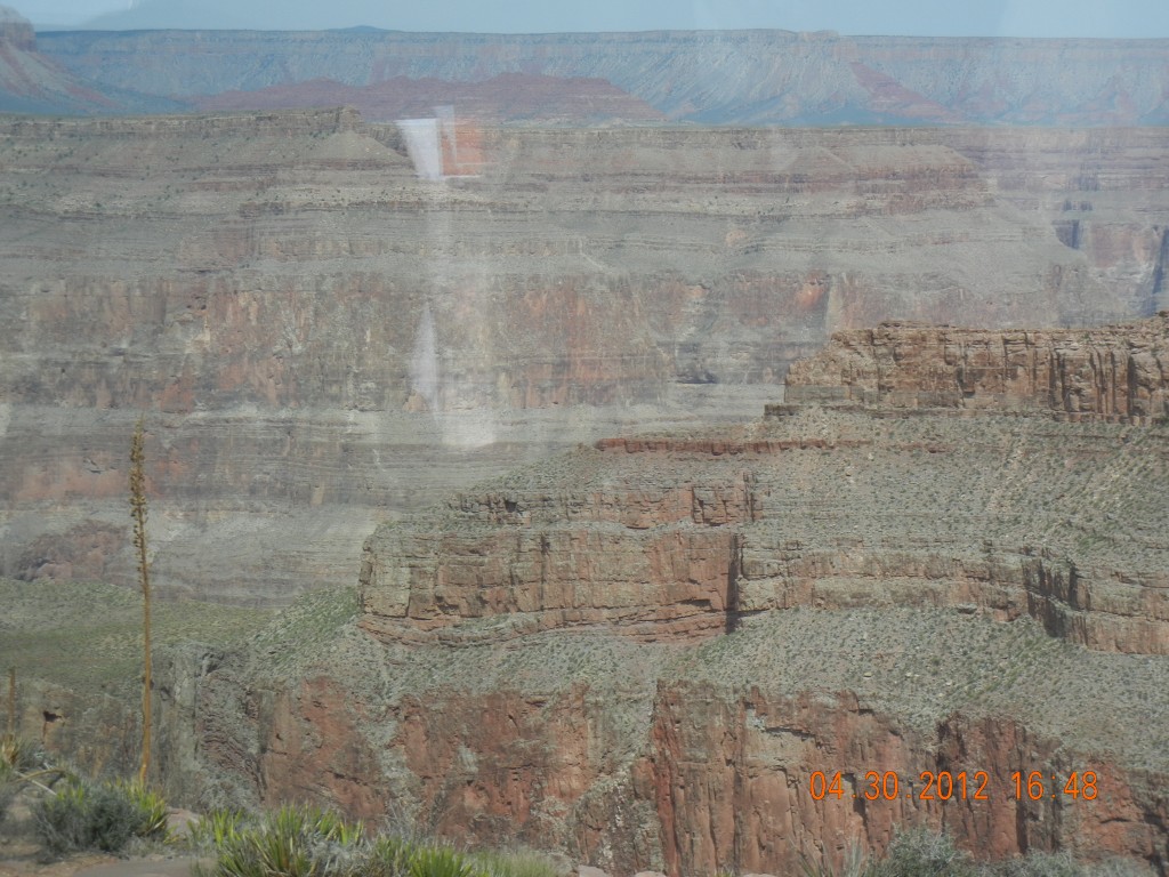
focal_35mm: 89
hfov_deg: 22.0
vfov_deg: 16.6
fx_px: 3006
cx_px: 584
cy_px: 438
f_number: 4.4
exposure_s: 1/150
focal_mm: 16
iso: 160
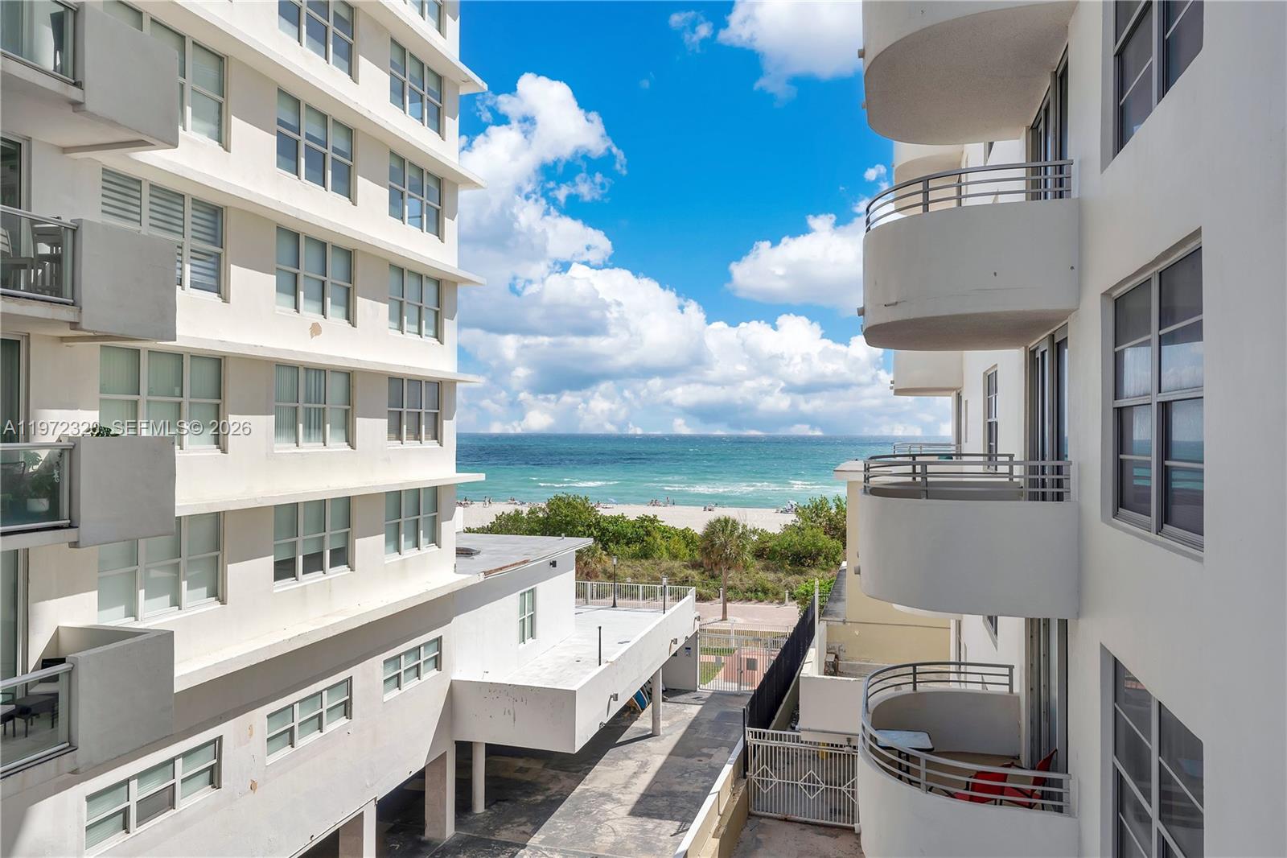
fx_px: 858
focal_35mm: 24
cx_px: 644
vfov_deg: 53.1
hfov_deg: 73.8
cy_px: 429
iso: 100
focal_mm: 24
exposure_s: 1/640
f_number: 8
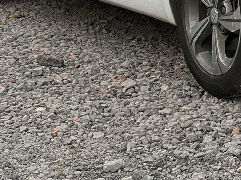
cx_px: 301
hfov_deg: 9.2
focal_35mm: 211
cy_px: -154
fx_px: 1469
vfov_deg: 6.8
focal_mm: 5.96
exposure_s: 1/1626
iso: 32
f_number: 1.6
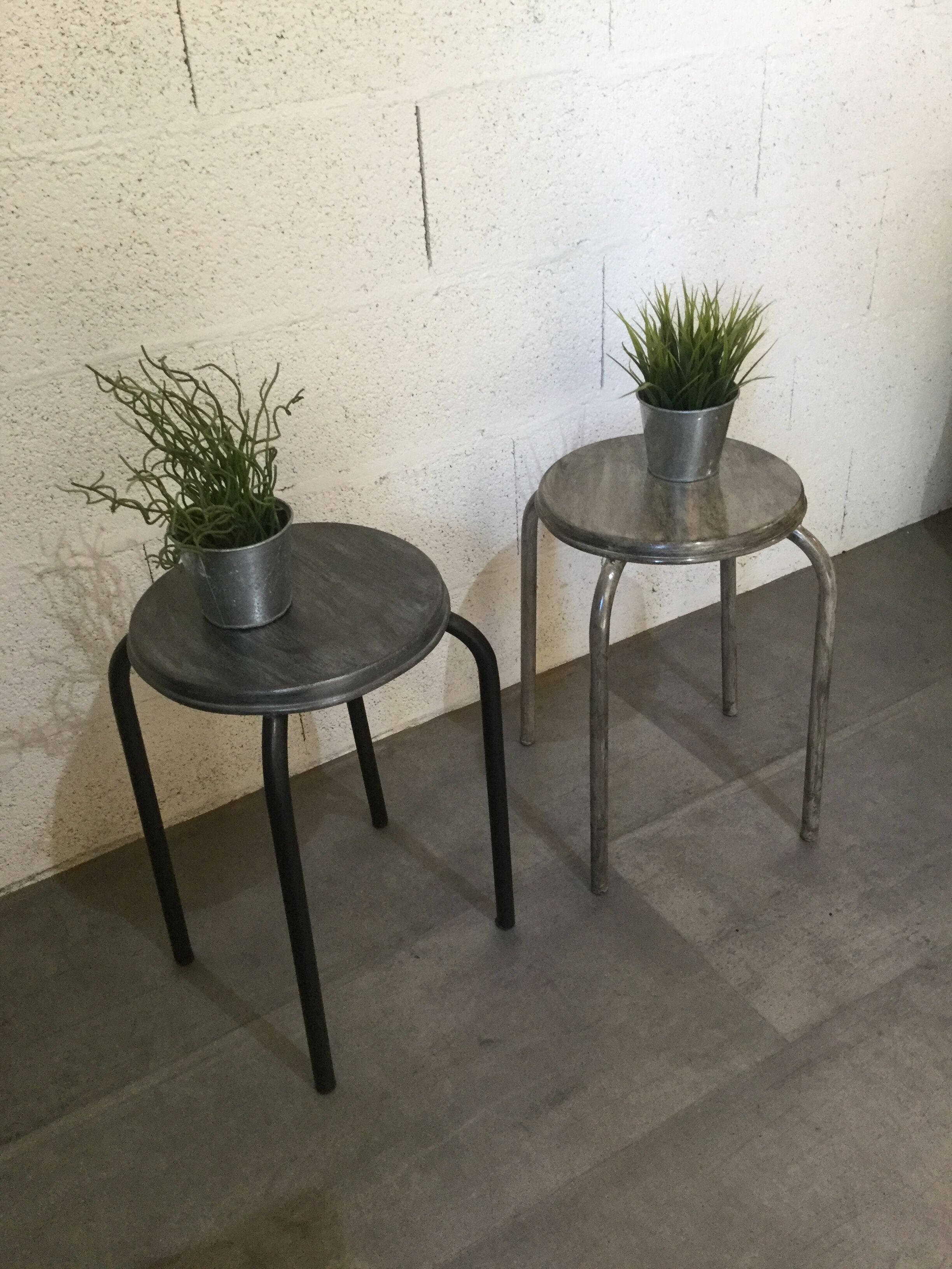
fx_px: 1137
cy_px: 634
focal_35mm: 31
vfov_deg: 58.4
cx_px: 476
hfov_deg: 45.4
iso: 125
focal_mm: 3.3
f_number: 2.4
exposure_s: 1/33
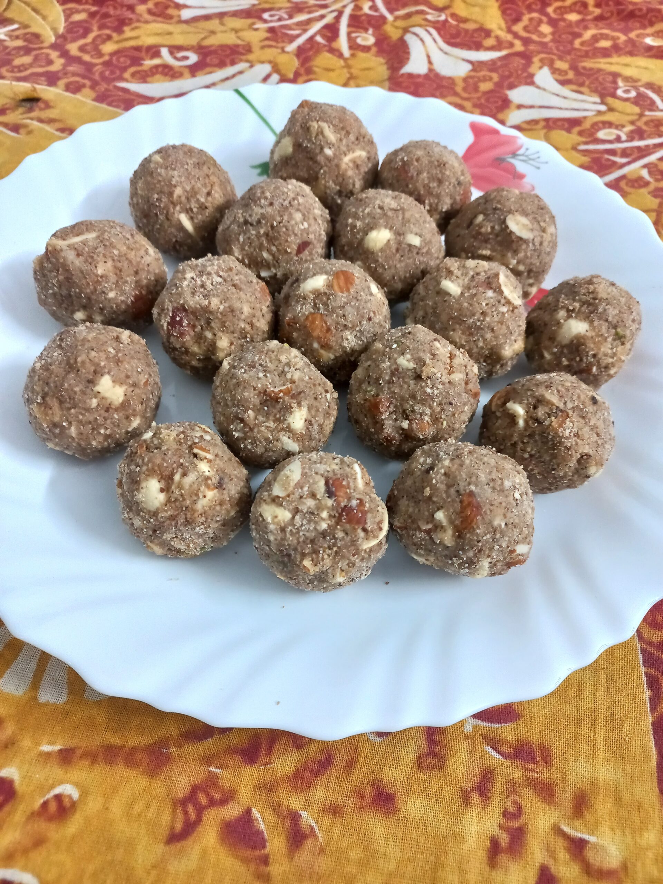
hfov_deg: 54.9
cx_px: 332
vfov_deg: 69.4
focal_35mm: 25
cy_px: 442
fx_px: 638
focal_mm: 4.6
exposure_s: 1/25
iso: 500
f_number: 1.8
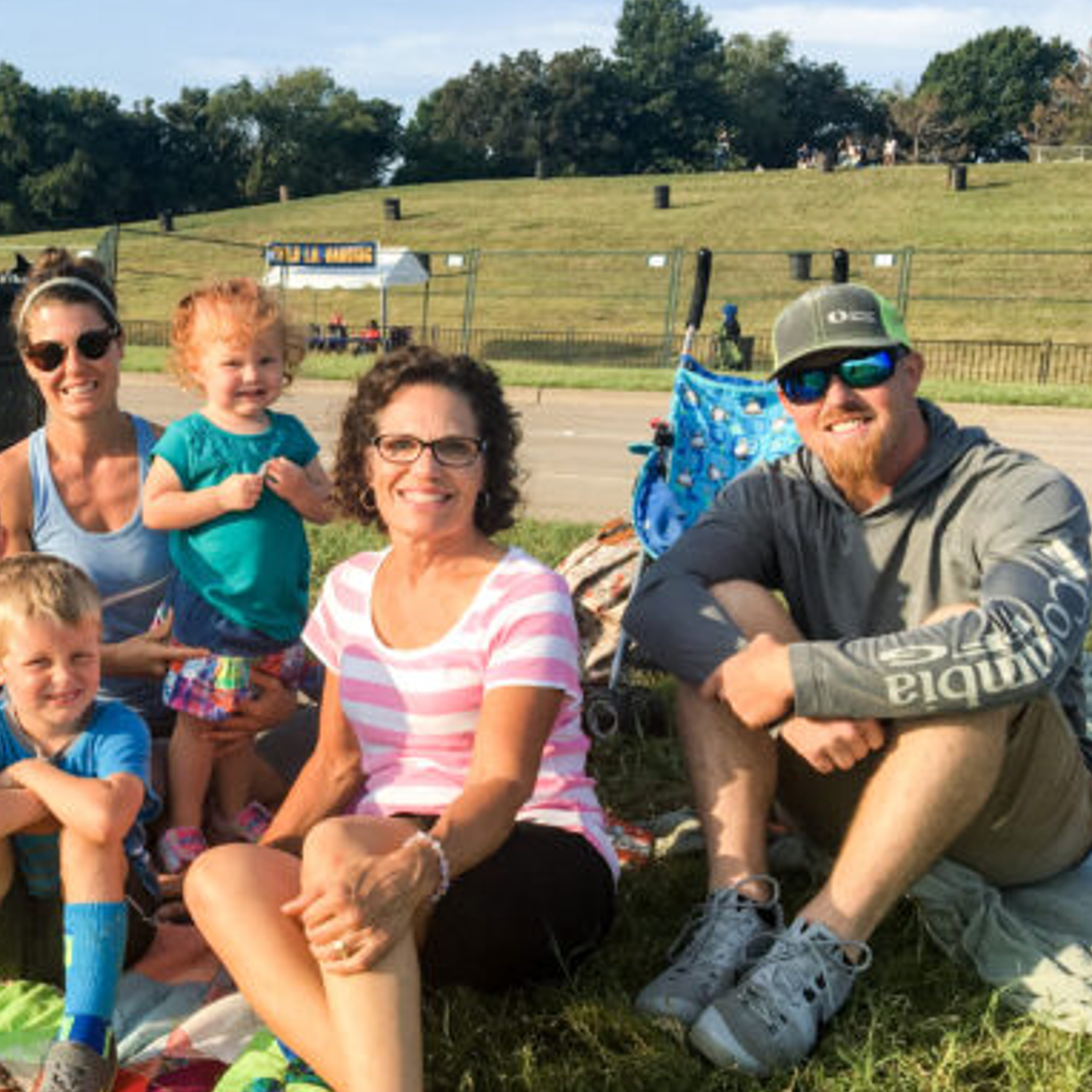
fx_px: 1677
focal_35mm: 47
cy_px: 593
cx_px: 137
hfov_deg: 34.3
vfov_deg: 36.0
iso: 25
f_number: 2.2
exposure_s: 1/927
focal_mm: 4.15
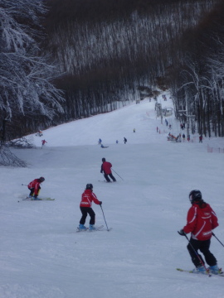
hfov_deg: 12.9
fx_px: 992
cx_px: 112
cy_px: 149
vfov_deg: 17.1
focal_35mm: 115
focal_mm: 20.5
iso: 80
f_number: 6.1
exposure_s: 1/400
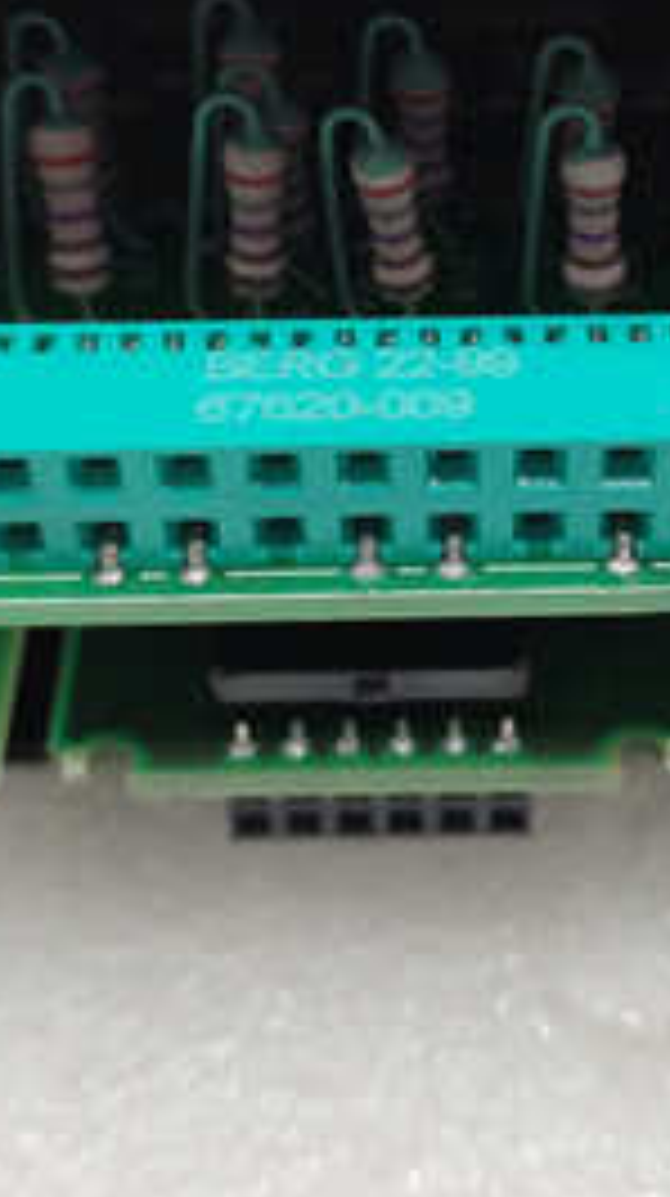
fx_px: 2028
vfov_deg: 32.3
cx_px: 495
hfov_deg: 18.7
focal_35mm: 64
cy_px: 310
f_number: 1.8
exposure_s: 1/33.3
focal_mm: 4.75
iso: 250
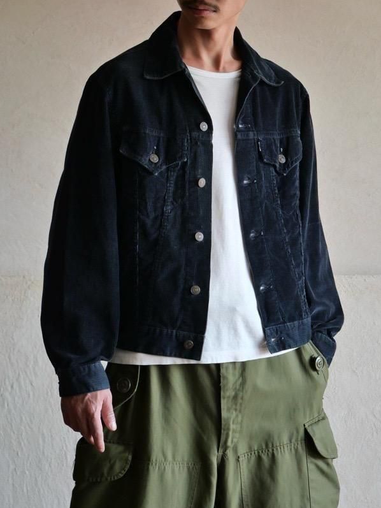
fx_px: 1570
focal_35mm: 107
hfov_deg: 13.8
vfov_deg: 18.4
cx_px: 194
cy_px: 246
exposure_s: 1/125
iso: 800
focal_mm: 50
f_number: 3.9
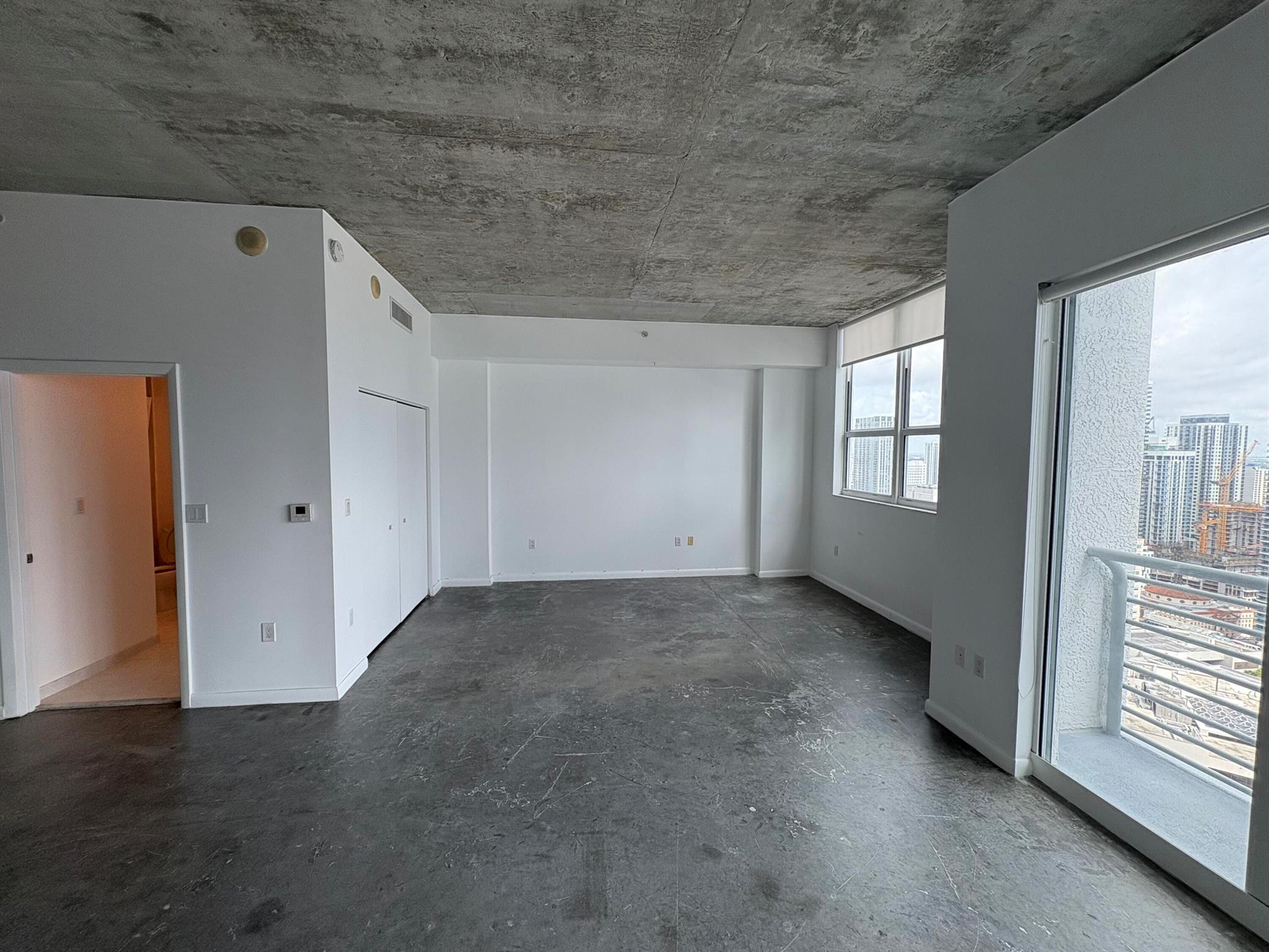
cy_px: 476
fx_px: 513
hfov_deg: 102.1
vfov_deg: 85.7
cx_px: 634
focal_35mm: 14
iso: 64
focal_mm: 2.22
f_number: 2.2
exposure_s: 1/222
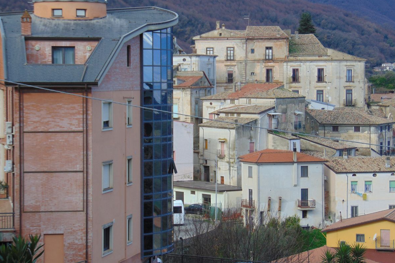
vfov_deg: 12.1
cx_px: 197
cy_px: 117
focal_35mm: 113
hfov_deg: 18.1
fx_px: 1240
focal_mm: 19.4
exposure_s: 1/250
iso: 80
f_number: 3.9
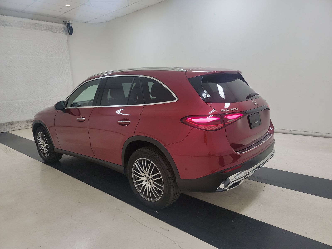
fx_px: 230
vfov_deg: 56.8
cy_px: 124
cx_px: 166
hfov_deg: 71.6
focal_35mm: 24
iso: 52
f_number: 1.8
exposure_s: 1/119
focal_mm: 6.7
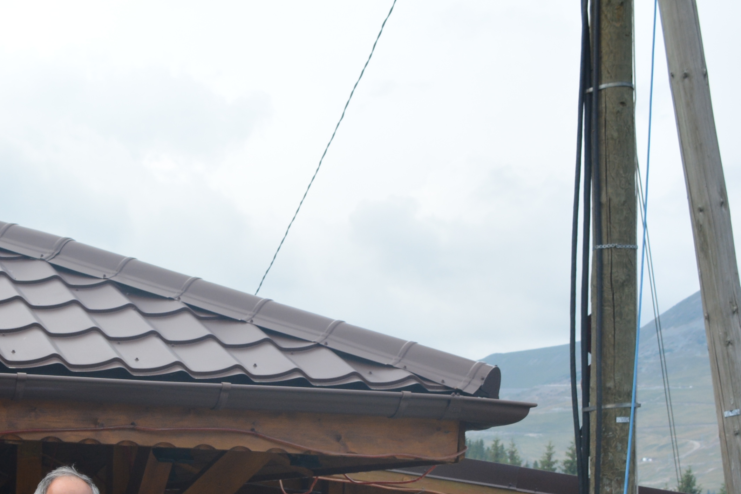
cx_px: -12
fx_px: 1840
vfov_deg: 14.4
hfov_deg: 21.9
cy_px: 698
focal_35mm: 89
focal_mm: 21
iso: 200
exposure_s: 1/200
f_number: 7.1
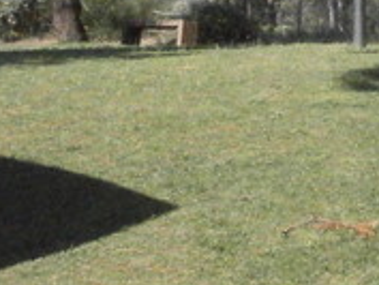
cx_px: 516
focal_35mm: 133
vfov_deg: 10.9
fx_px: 1457
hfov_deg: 14.1
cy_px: -93
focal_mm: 8.29
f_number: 11
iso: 1600
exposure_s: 1/1250
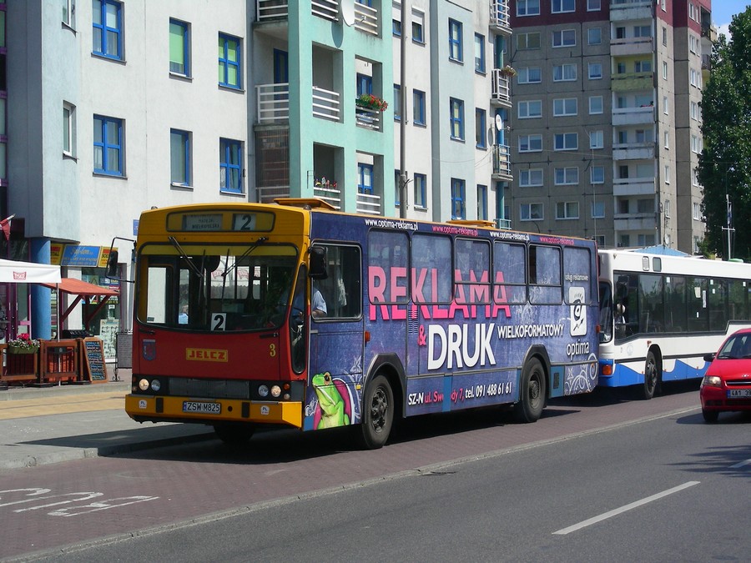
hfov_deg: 24.7
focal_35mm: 79
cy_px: 282
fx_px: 1714
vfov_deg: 18.7
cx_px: 376
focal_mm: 13.2
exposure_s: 1/860
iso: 50
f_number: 4
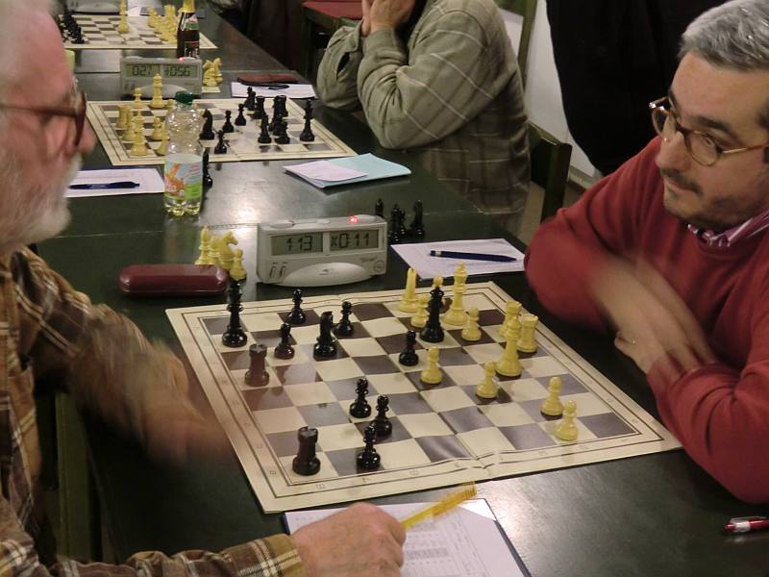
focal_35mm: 47
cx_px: 384
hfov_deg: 40.4
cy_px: 288
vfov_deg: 30.9
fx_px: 1044
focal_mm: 8.4
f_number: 4
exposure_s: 1/8
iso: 400
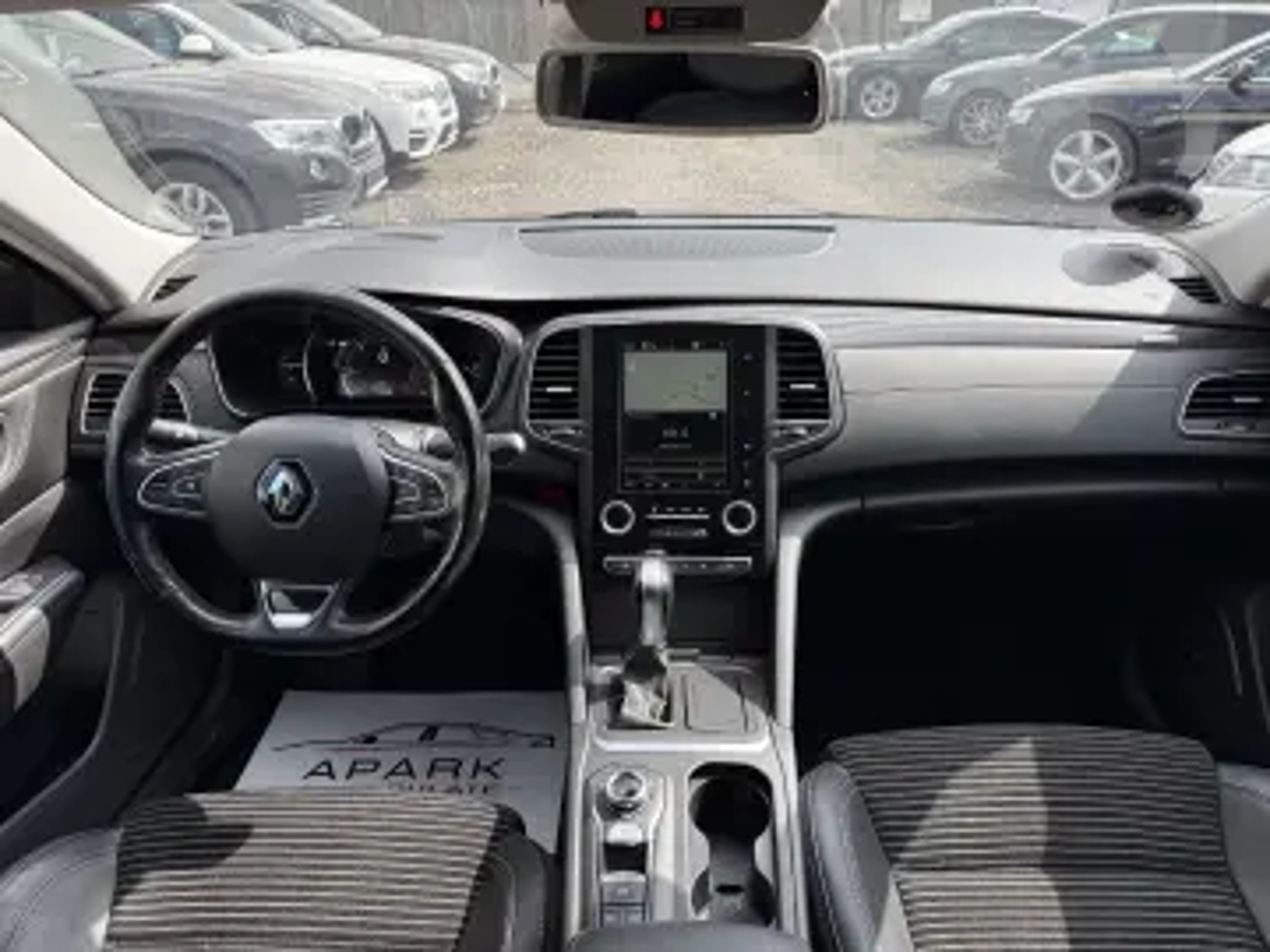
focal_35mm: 24
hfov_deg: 71.6
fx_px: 881
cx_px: 635
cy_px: 476
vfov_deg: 56.8
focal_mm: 6.76
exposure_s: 1/992
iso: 125
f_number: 1.78
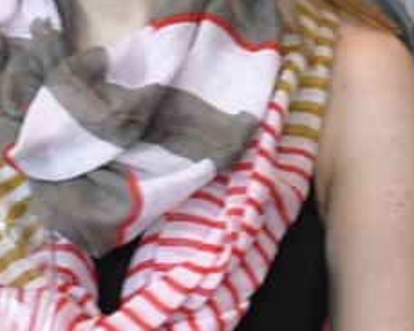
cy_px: 5
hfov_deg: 10.2
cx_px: -166
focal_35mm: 184
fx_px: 2254
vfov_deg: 8.4
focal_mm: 30
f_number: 5
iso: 400
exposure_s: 1/15
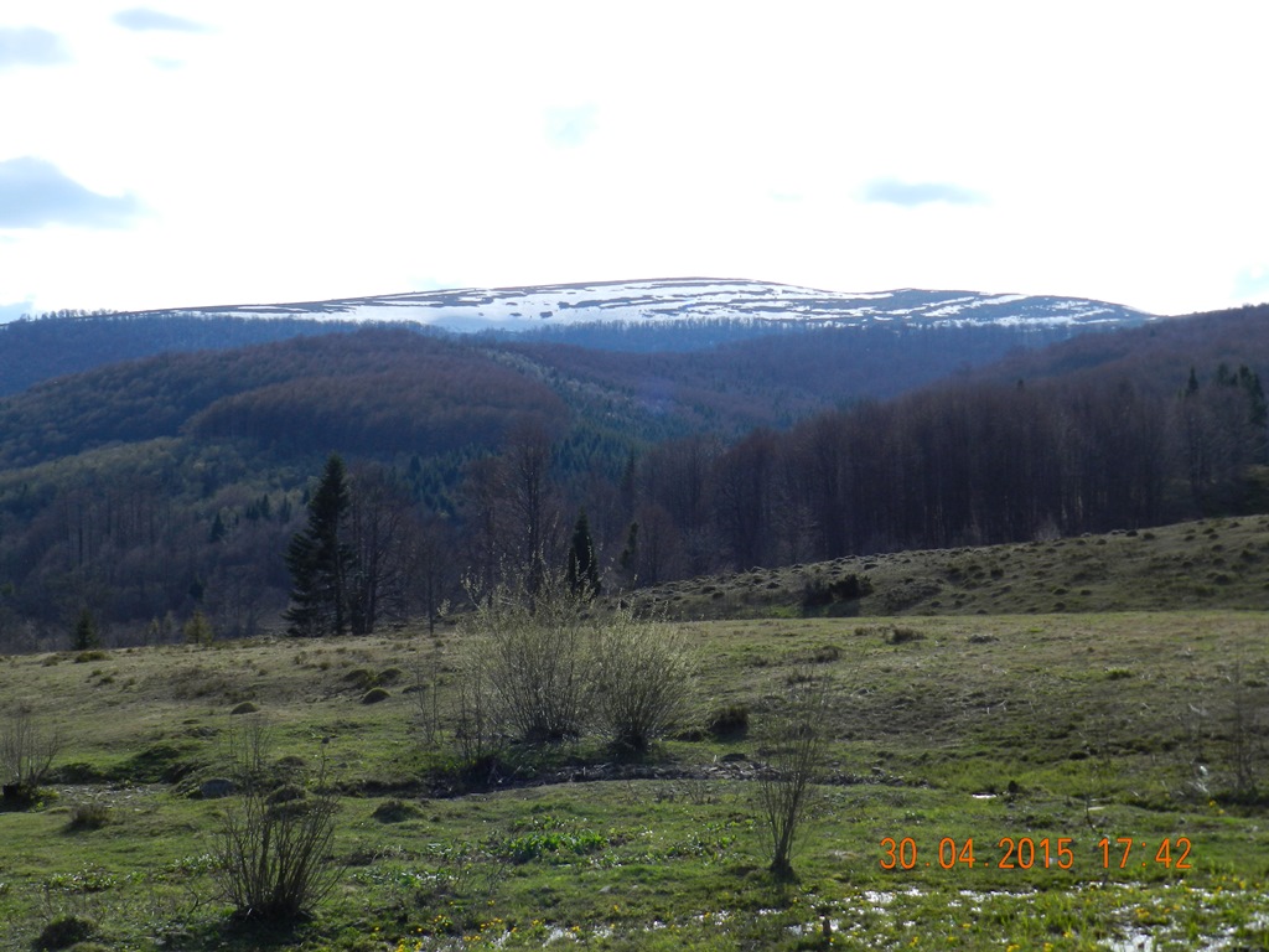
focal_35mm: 46
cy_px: 476
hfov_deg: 41.2
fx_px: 1686
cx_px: 634
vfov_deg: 31.5
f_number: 4.2
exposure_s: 1/1000
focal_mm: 8.1
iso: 160
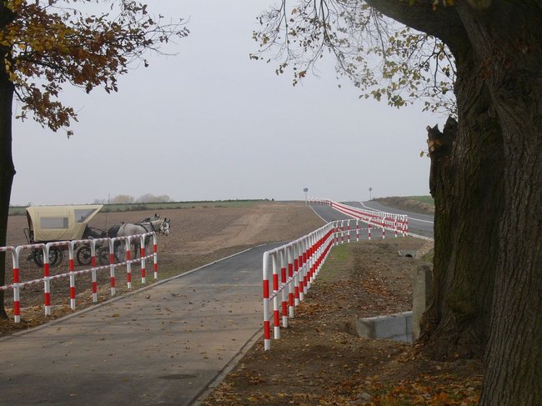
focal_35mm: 90
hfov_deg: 21.8
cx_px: 271
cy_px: 203
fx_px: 1409
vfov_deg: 16.4
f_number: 5.6
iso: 80
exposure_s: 1/200
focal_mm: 15.1
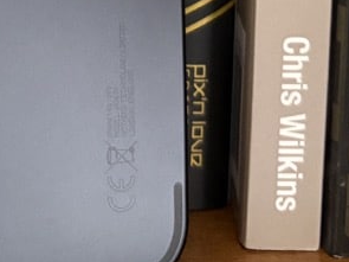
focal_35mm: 113
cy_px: -238
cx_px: -4
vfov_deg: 11.9
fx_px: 1139
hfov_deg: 17.0
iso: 500
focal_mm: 5.96
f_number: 1.6
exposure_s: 1/39
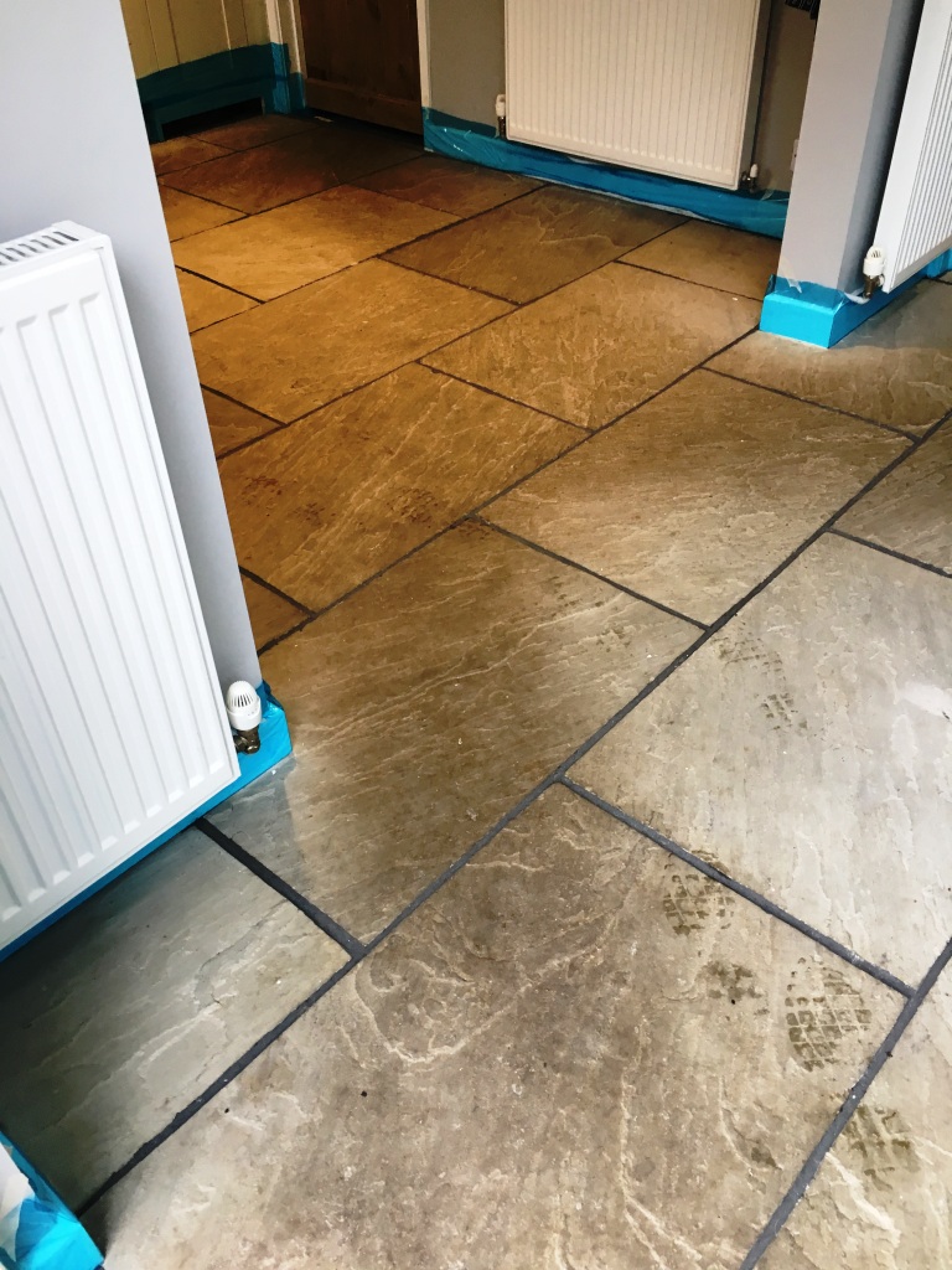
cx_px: 476
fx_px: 1063
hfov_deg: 48.2
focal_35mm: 29
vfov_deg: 61.7
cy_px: 635
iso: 40
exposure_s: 1/33
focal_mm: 4.15
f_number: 2.2
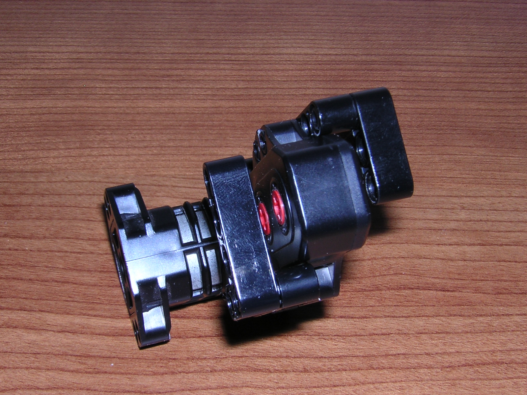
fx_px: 1066
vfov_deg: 21.0
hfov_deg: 27.8
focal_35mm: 70
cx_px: 264
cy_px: 198
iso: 100
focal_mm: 9.1
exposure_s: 1/60.1
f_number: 7.2
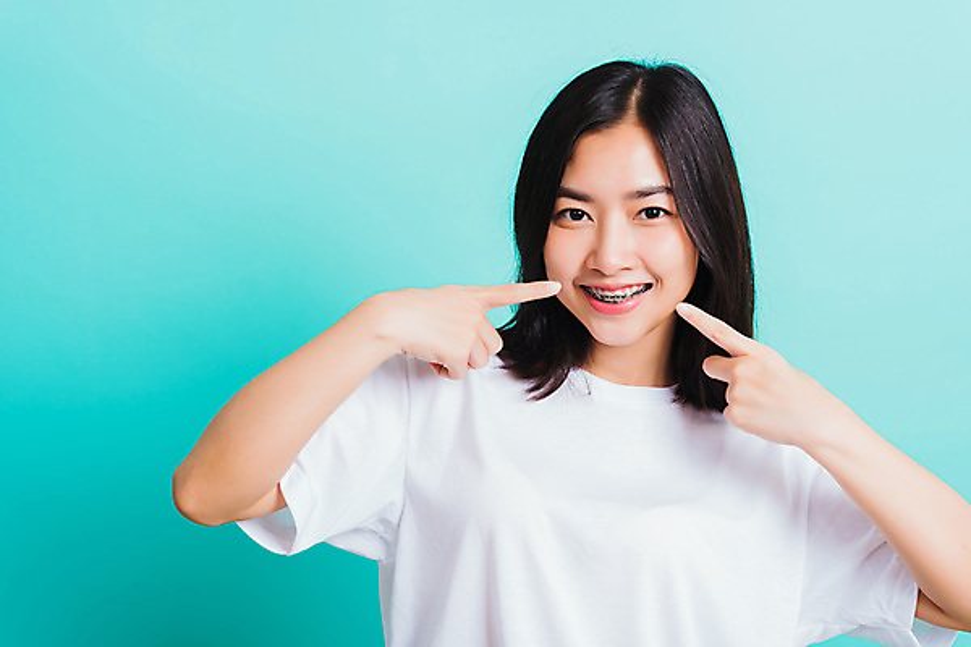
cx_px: 486
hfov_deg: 33.4
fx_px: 1618
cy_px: 324
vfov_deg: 22.6
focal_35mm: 60
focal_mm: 60
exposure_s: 1/160
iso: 200
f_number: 9
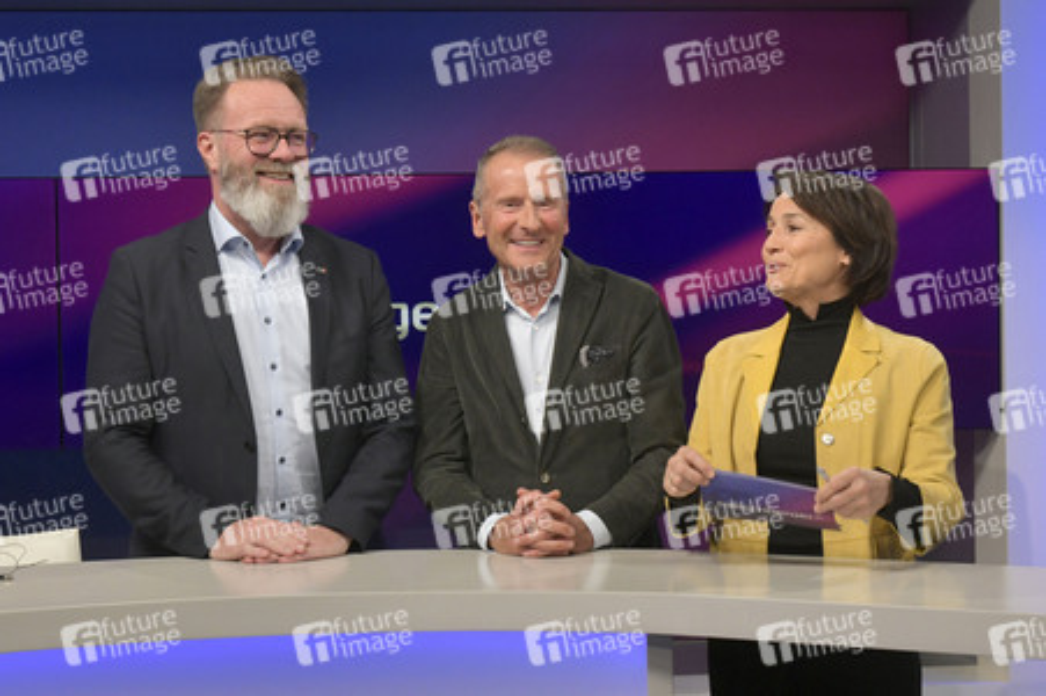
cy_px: 348
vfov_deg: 28.0
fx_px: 1394
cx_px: 523
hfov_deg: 41.1
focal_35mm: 48
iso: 2000
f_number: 7.1
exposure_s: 1/200
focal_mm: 48
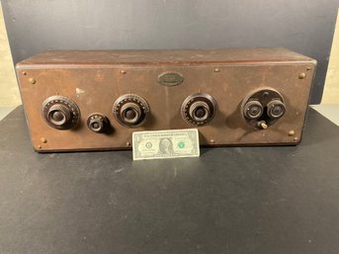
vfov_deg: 48.2
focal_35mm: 29
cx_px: 170
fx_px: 284
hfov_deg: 61.7
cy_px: 127
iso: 200
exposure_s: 1/60
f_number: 1.8
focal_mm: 3
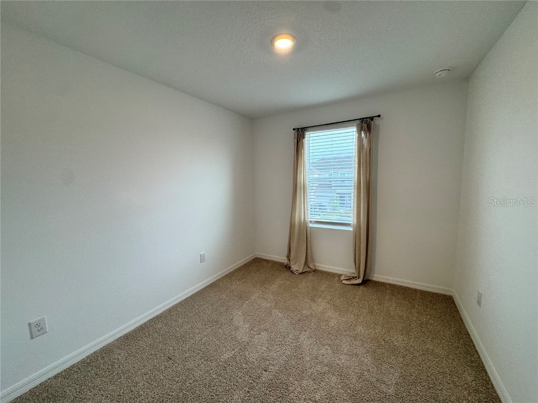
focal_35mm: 14
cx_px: 269
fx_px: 218
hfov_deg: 102.1
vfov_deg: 85.7
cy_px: 202
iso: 125
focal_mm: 2.22
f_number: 2.2
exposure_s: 1/120
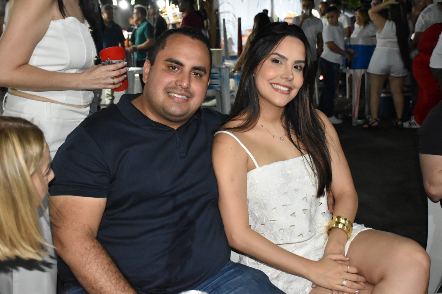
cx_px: 221
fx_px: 552
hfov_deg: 43.6
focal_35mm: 45
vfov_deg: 29.9
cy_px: 147
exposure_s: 1/100
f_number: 4
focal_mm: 30
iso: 3200
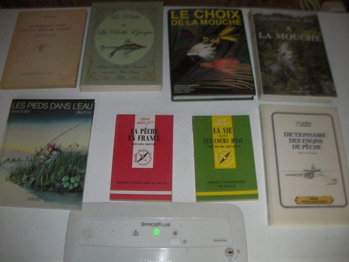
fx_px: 383
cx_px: 174
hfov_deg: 49.0
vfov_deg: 37.7
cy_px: 131
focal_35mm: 38
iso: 200
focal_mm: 6.3
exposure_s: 1/30
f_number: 3.5
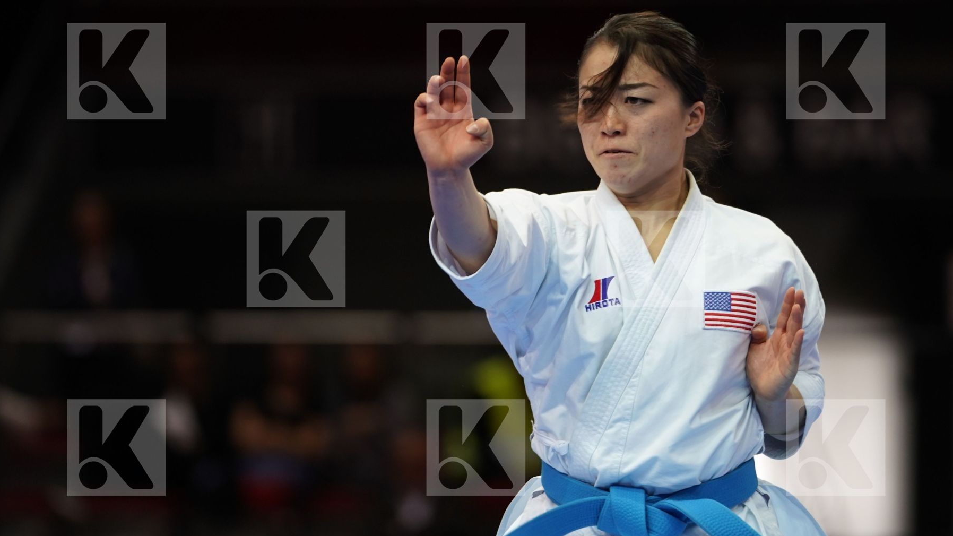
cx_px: 476
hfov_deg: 6.9
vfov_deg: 3.9
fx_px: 7959
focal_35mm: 315
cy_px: 259
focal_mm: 200
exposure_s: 1/200
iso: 800
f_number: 2.8
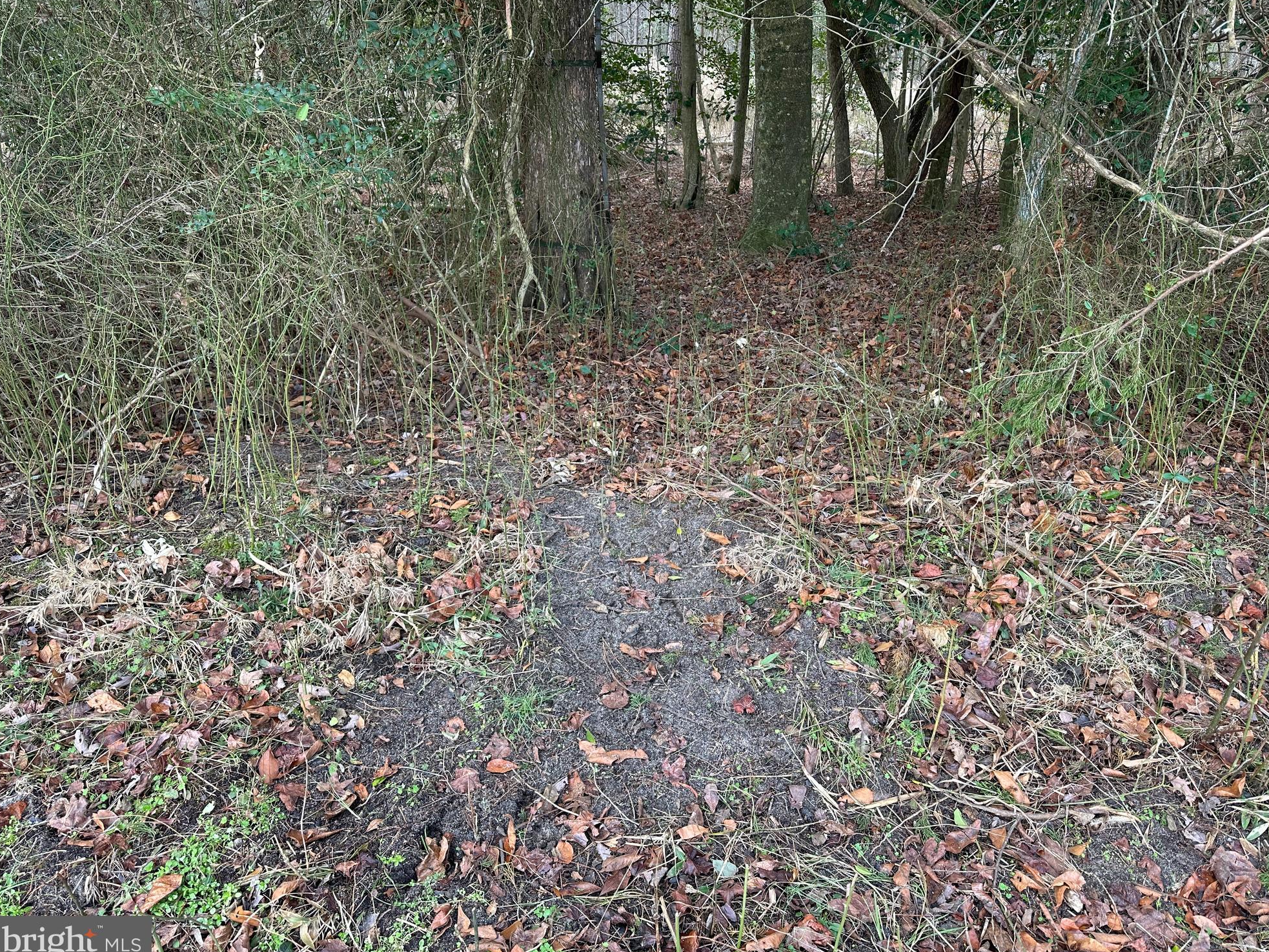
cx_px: 651
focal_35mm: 25
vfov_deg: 54.9
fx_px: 917
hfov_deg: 69.4
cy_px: 473
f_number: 1.78
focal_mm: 6.86
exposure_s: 1/159
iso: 64
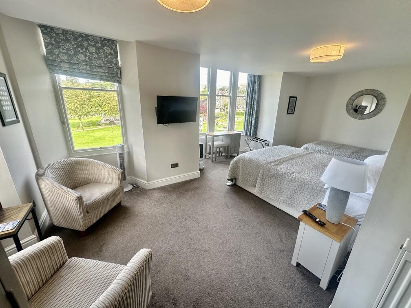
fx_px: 166
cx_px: 206
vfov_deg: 85.7
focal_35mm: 14
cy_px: 154
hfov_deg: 102.1
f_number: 2.2
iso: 64
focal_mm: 2.22
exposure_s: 1/99
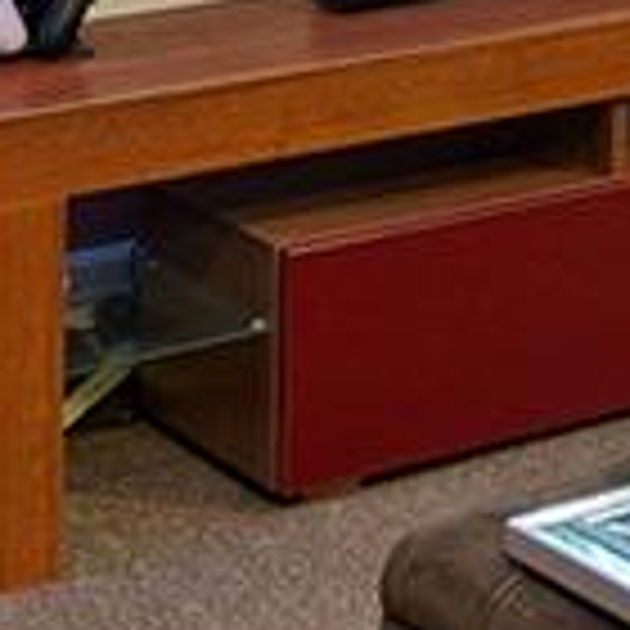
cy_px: -652
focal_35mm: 146
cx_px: 1390
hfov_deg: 10.6
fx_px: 3006
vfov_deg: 10.9
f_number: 4.5
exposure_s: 3
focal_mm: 10
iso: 400
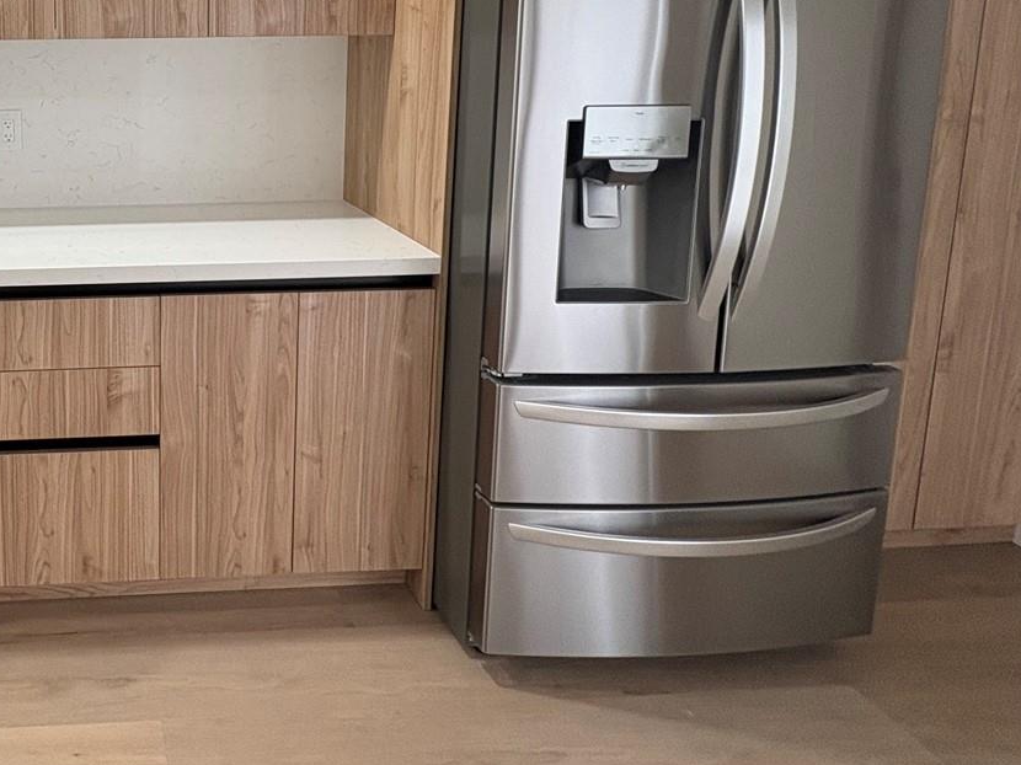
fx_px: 796
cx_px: 87
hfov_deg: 55.8
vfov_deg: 48.1
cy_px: 139
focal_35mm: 27
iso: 160
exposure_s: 1/60
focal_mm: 2.22
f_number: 2.2
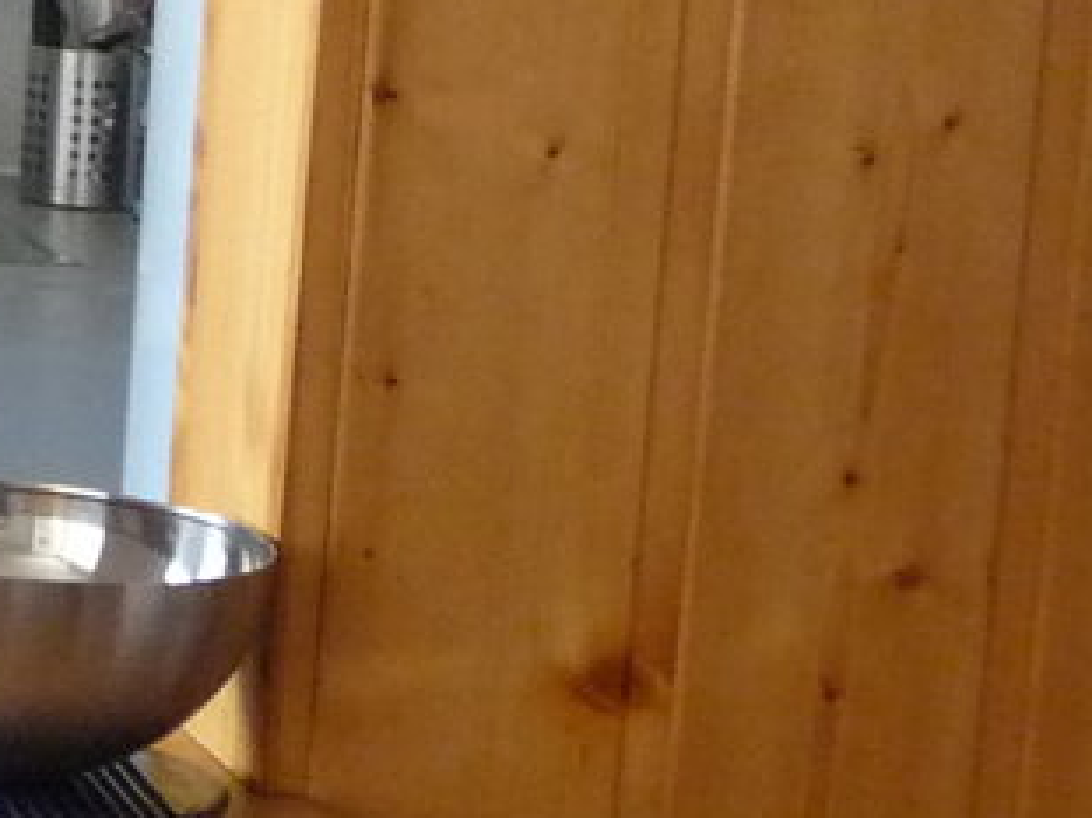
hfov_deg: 9.9
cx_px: -1570
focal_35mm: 175
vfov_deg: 8.5
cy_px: 98
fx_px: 5518
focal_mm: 5.6
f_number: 3.6
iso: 400
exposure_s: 1/30
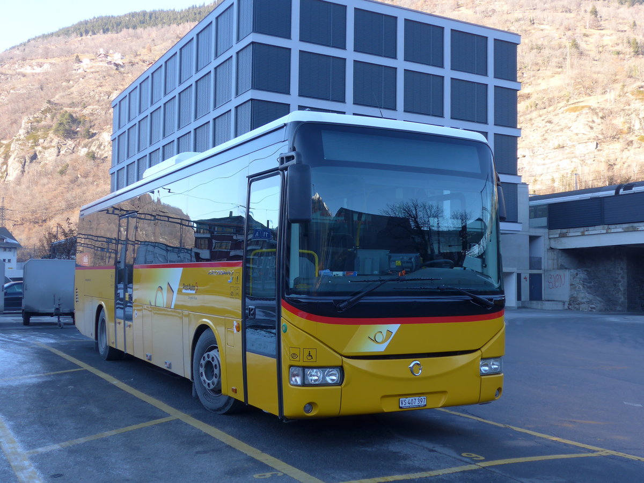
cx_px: 322
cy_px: 242
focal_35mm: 41
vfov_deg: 35.1
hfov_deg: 45.8
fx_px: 763
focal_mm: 8.4
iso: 80
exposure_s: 1/200
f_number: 2.8
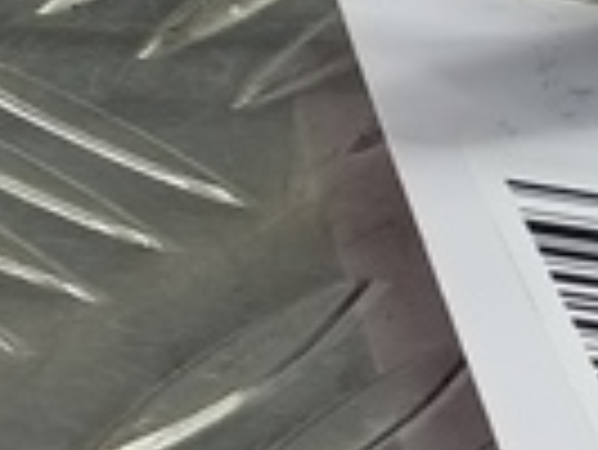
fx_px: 3060
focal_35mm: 177
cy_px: -284
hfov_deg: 10.0
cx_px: -769
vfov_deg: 8.2
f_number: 1.6
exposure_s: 1/50
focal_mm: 4.11
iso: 103
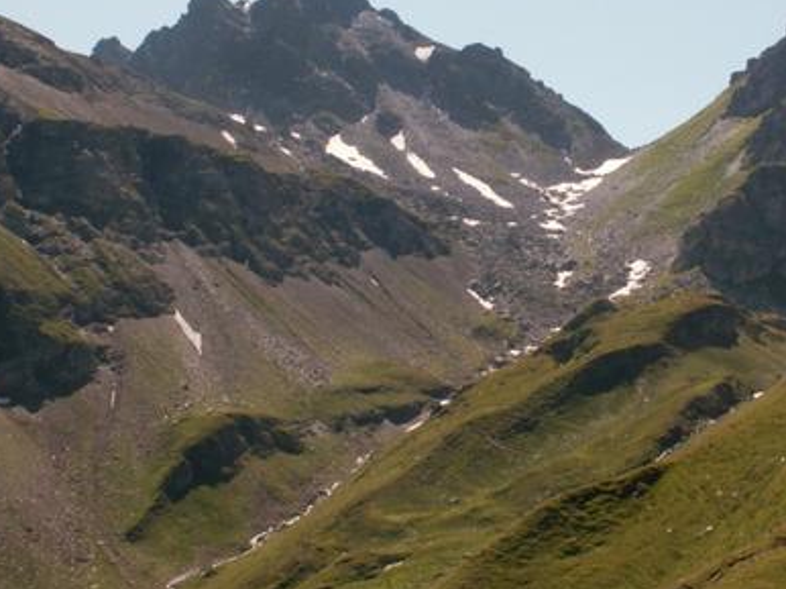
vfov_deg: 20.1
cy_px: 206
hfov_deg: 26.5
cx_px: 527
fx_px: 1657
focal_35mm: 73
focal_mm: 7.23
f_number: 8
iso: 50
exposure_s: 1/125
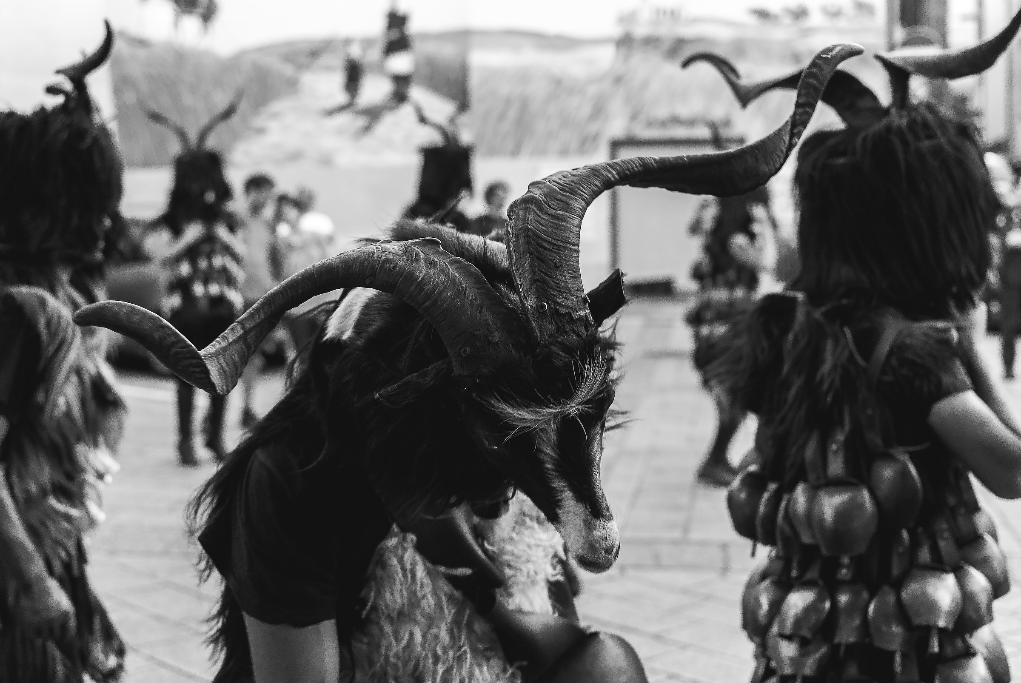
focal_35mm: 52
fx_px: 1491
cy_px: 342
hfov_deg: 37.8
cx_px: 510
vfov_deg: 25.8
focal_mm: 35
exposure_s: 1/250
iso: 400
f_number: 2.8
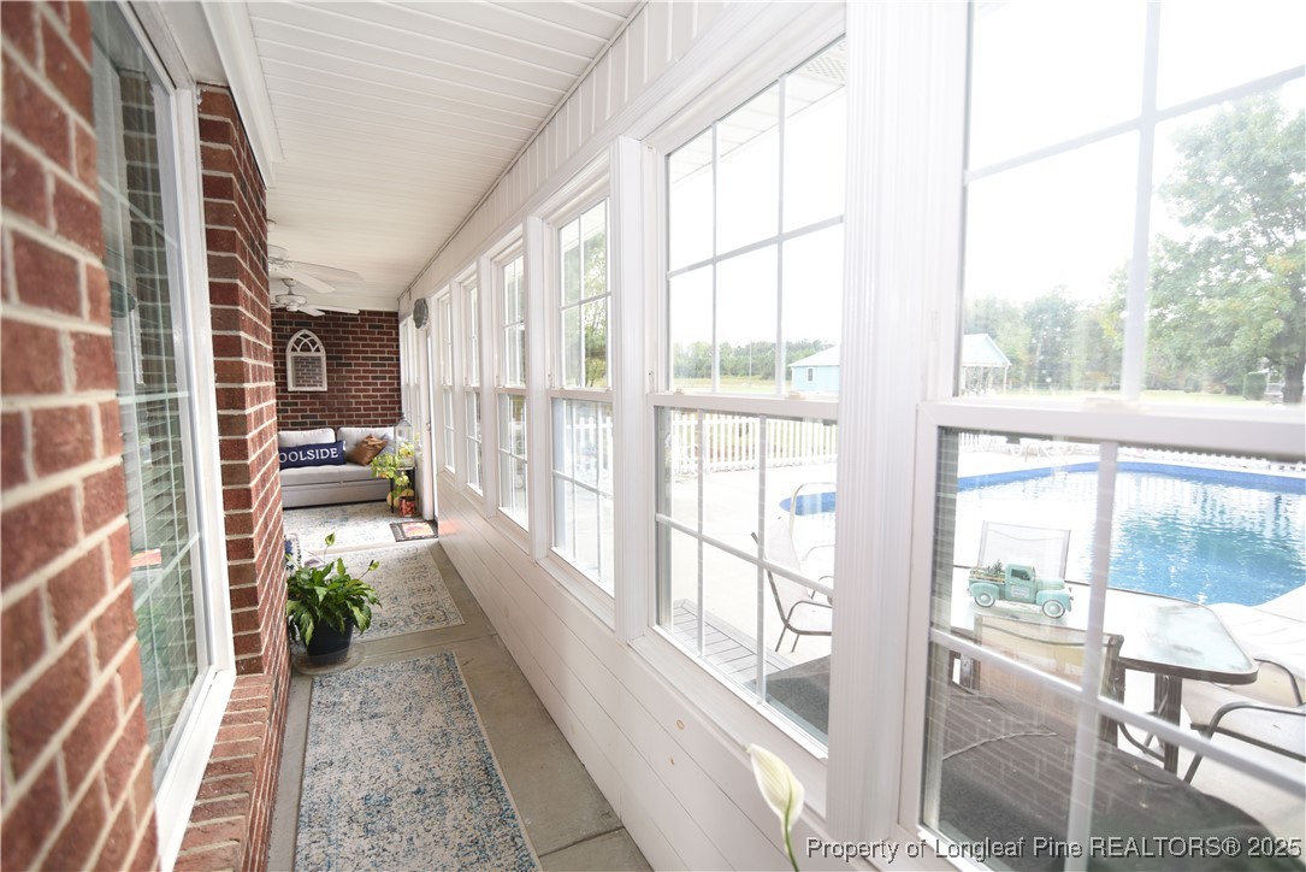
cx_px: 653
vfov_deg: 73.8
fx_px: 581
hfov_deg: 96.7
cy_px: 436
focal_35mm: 16
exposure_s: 1/200
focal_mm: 16
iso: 250
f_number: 2.8
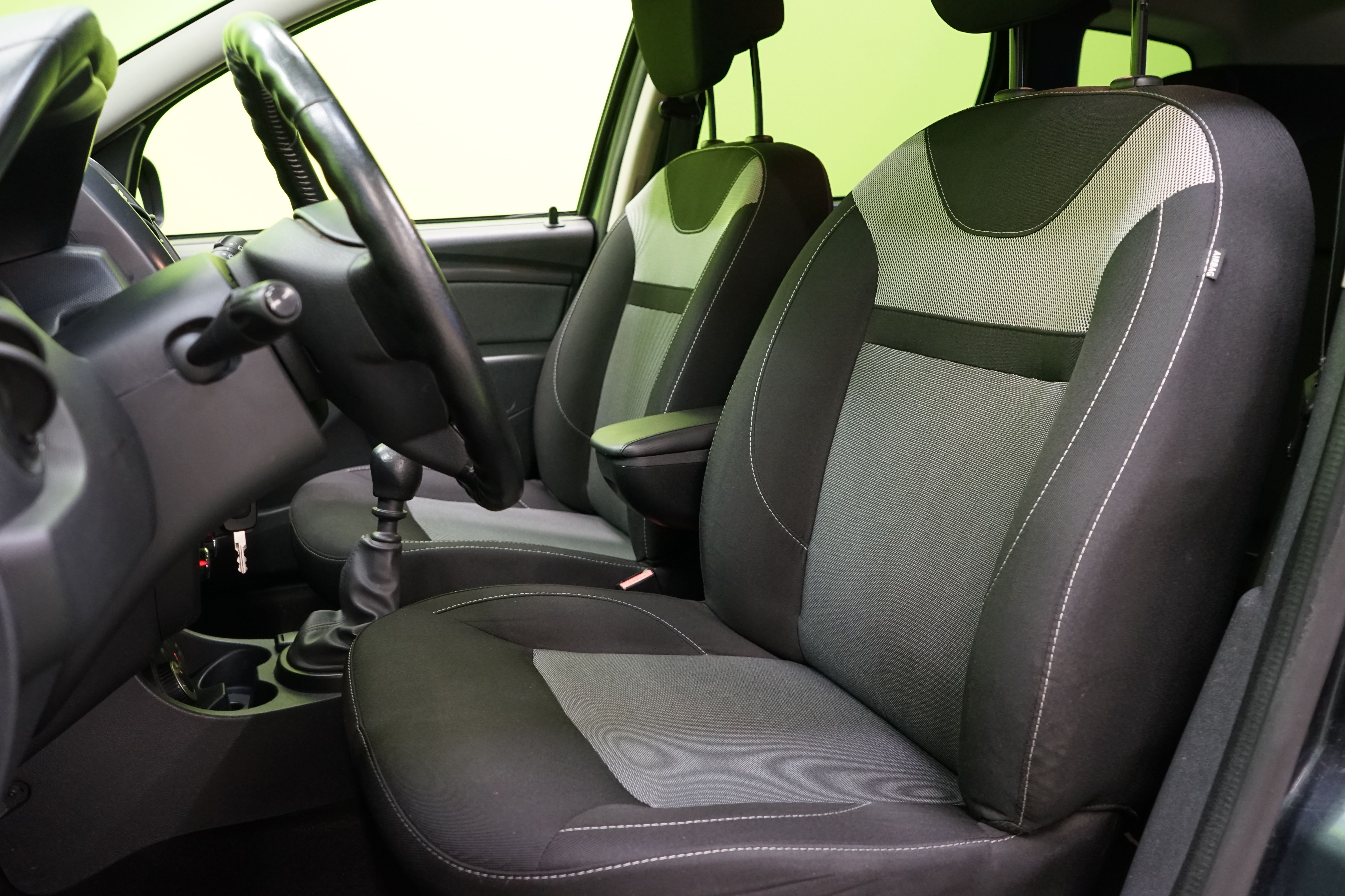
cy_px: 448
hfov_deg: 65.5
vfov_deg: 46.4
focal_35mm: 28
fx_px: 1046
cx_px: 672
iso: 2000
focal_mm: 28
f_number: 5
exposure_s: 1/15
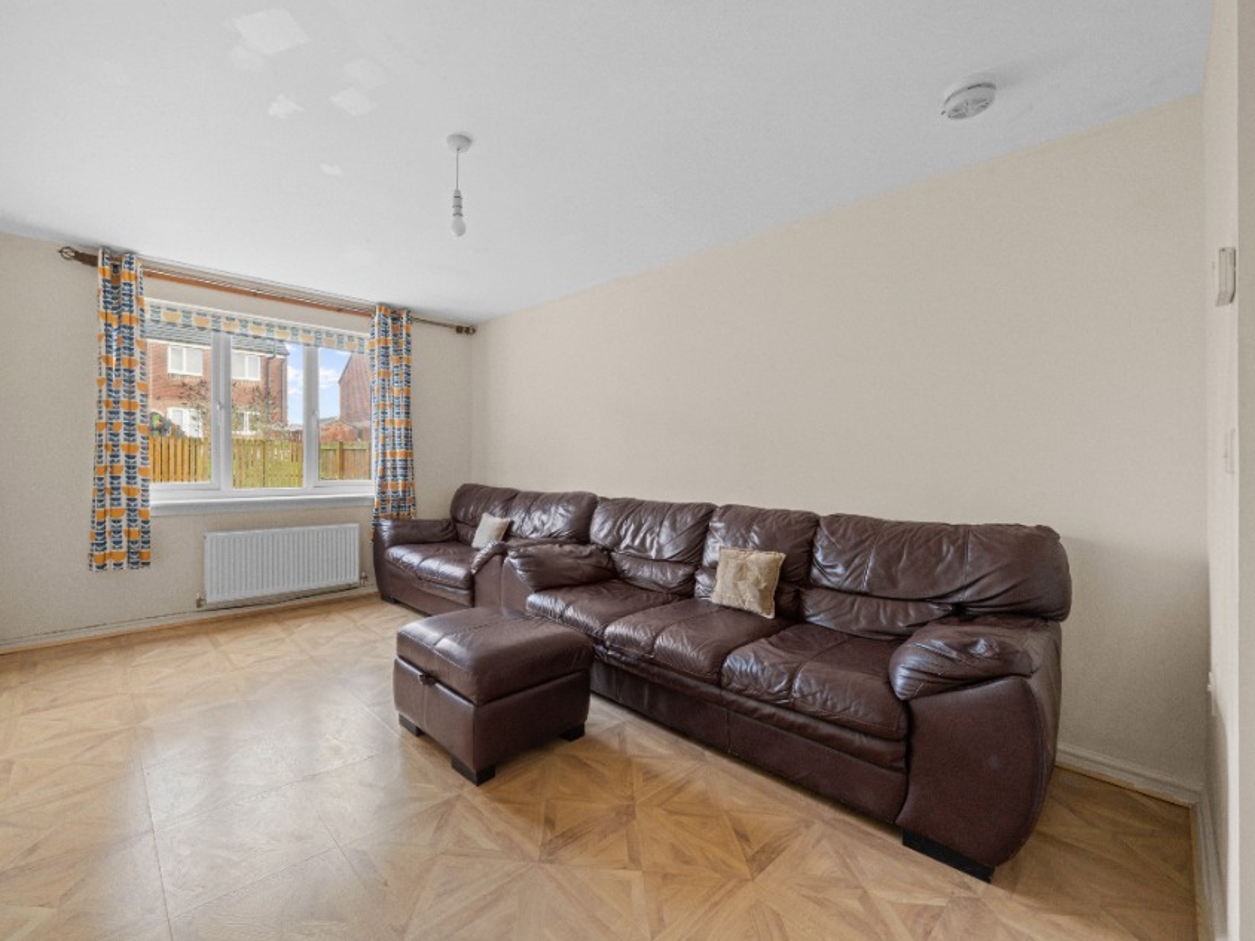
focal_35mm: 14
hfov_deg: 101.4
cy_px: 454
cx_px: 541
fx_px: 508
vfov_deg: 85.6
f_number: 22
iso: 800
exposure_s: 8
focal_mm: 12
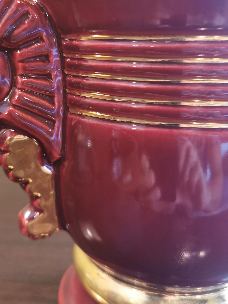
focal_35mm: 43
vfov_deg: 43.4
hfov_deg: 32.9
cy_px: 107
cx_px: 56
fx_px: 378
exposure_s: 1/50
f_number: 1.6
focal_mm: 5.56
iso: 320
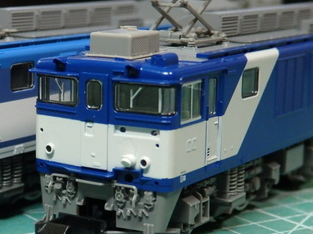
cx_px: 41
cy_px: 148
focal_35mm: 99
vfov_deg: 14.9
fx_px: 895
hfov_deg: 19.5
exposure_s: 1/50
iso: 500
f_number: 4.1
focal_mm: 9.8
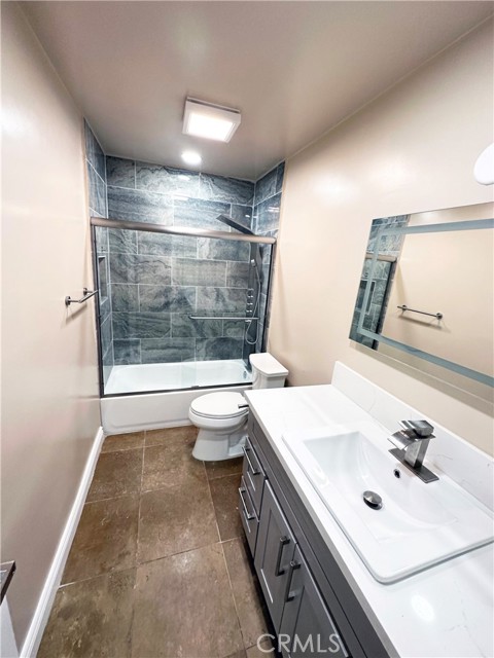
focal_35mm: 14
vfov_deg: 102.1
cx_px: 247
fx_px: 266
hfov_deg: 85.7
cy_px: 329
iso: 160
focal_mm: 2.22
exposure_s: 1/120
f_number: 2.2
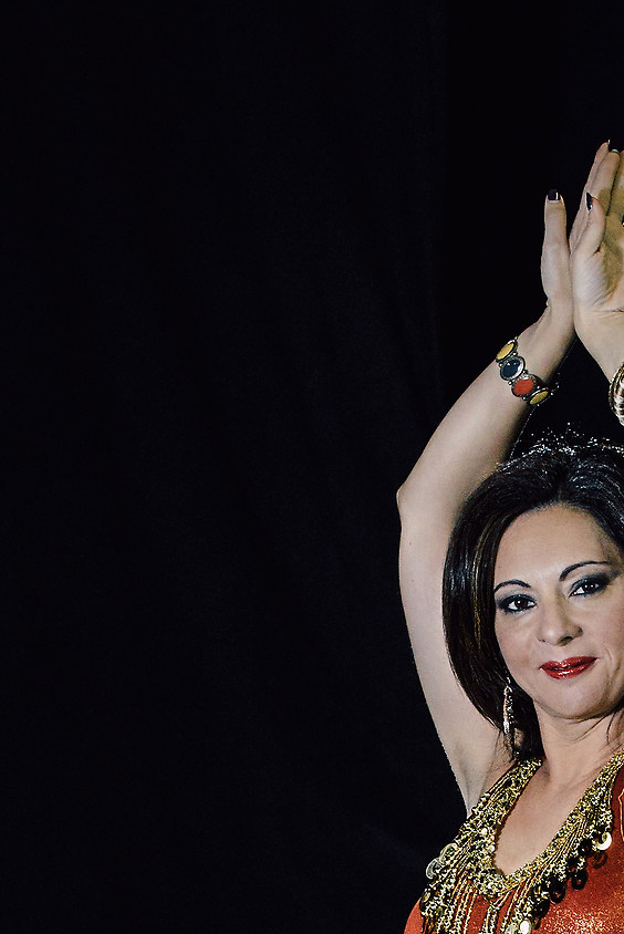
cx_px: 568
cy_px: 1191
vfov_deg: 5.3
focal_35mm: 384
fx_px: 9967
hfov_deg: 3.6
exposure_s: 1/250
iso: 6400
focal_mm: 135
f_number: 6.3
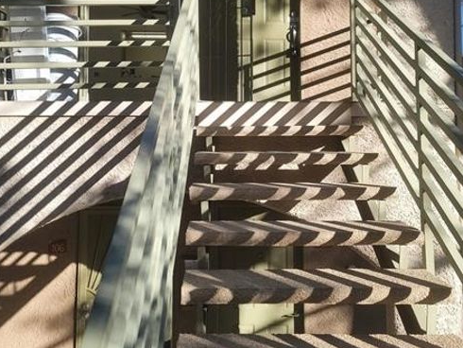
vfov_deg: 41.1
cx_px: 232
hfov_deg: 53.9
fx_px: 455
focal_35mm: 34
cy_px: 105
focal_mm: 7
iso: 20
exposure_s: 1/333
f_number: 1.8
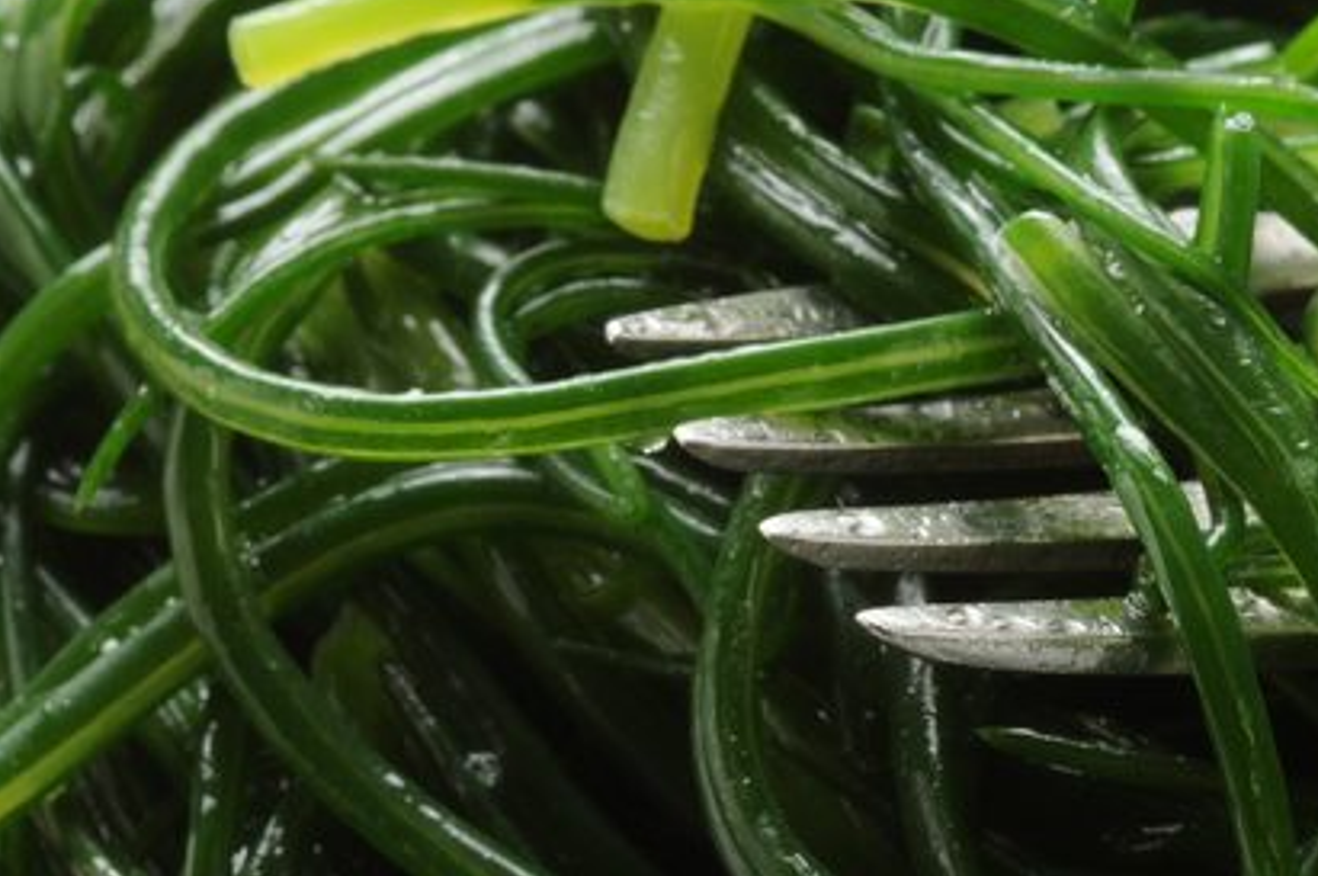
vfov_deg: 3.6
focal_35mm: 383
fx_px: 14013
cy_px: 353
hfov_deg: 5.4
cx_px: 1392
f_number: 18
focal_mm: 105
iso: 200
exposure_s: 1/100
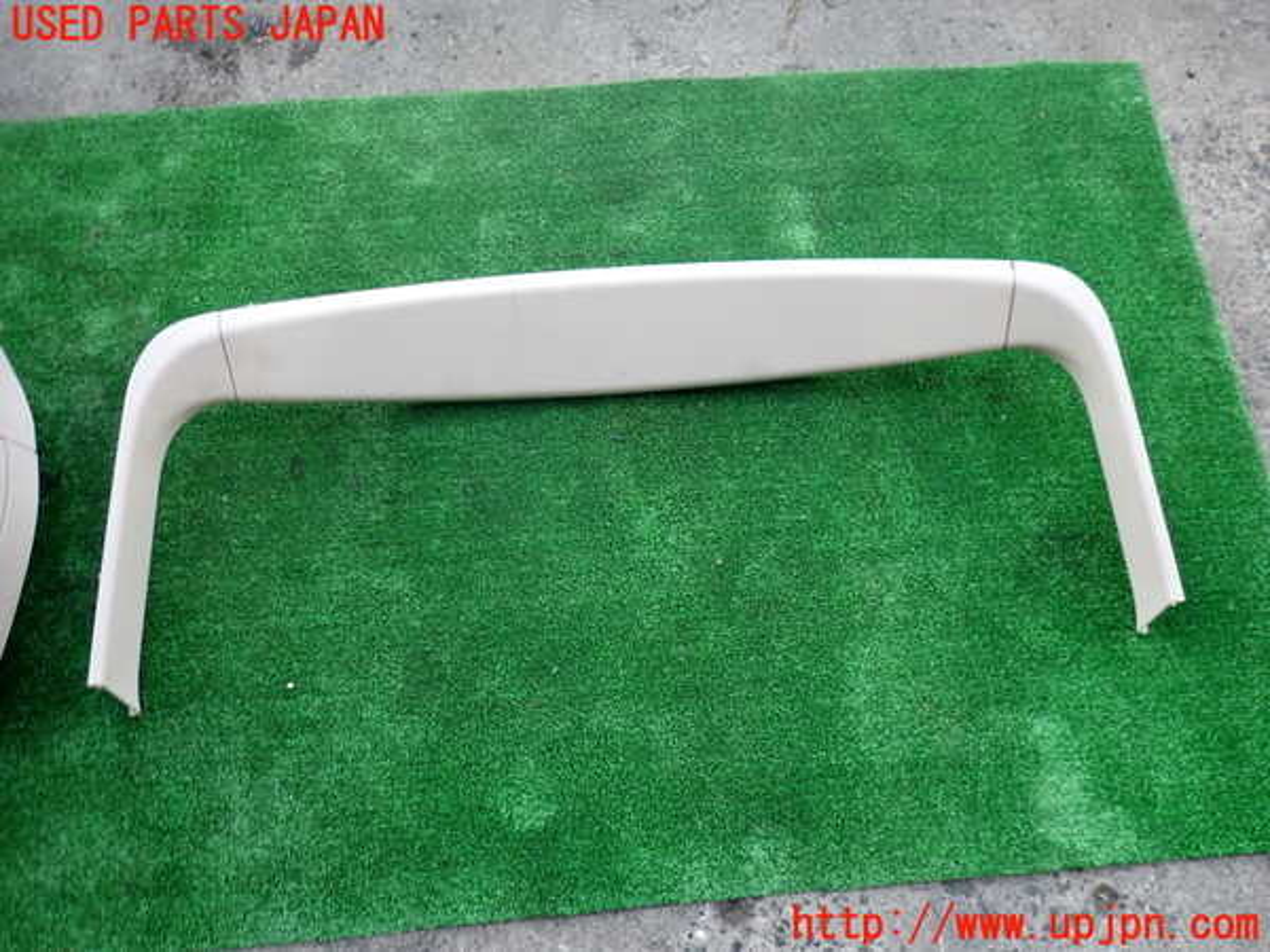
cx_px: 635
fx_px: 917
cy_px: 476
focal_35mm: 25
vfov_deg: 54.9
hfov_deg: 69.4
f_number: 2
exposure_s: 1/80
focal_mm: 4.5
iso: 200
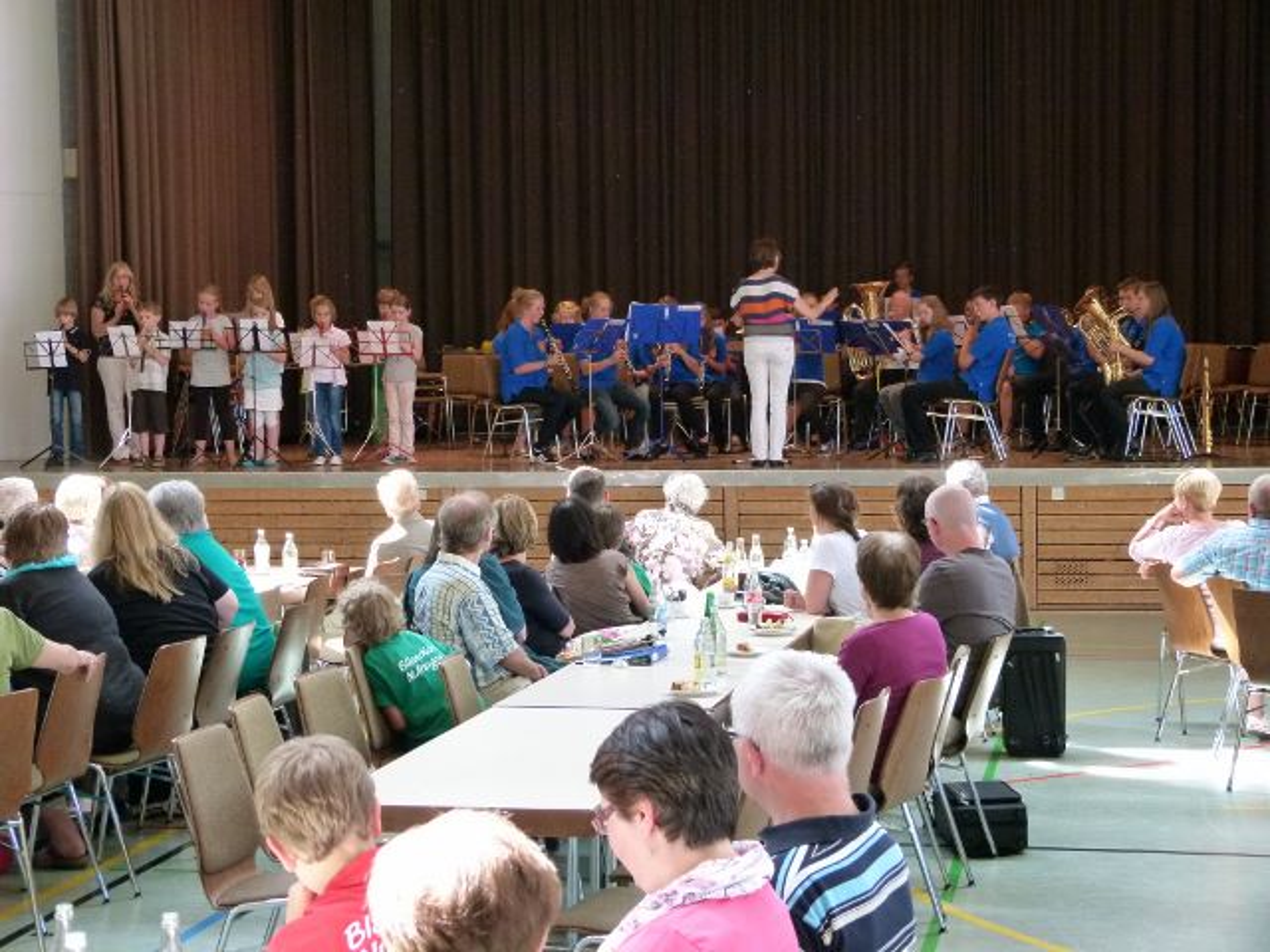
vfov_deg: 21.3
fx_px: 2531
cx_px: 635
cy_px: 476
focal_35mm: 69
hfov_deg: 28.2
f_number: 3.3
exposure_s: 1/40
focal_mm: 12.3
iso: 400
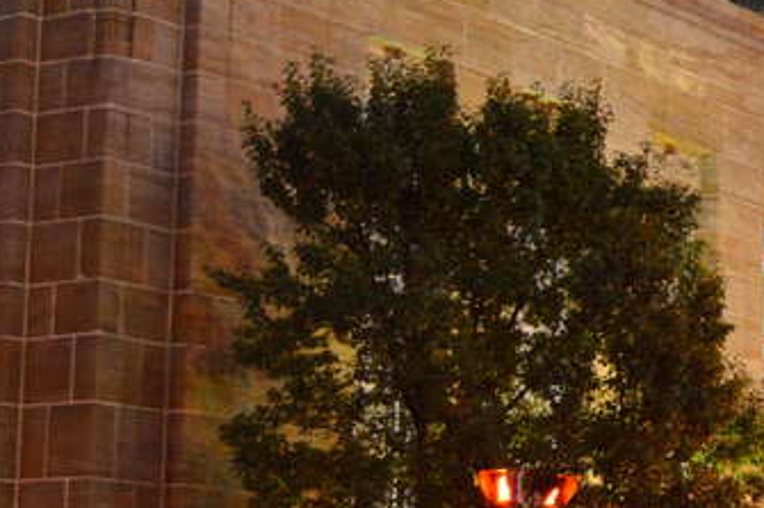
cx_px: 716
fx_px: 2655
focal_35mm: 125
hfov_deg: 16.1
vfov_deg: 10.9
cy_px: 282
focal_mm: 35
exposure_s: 1/20
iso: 3200
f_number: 4.5
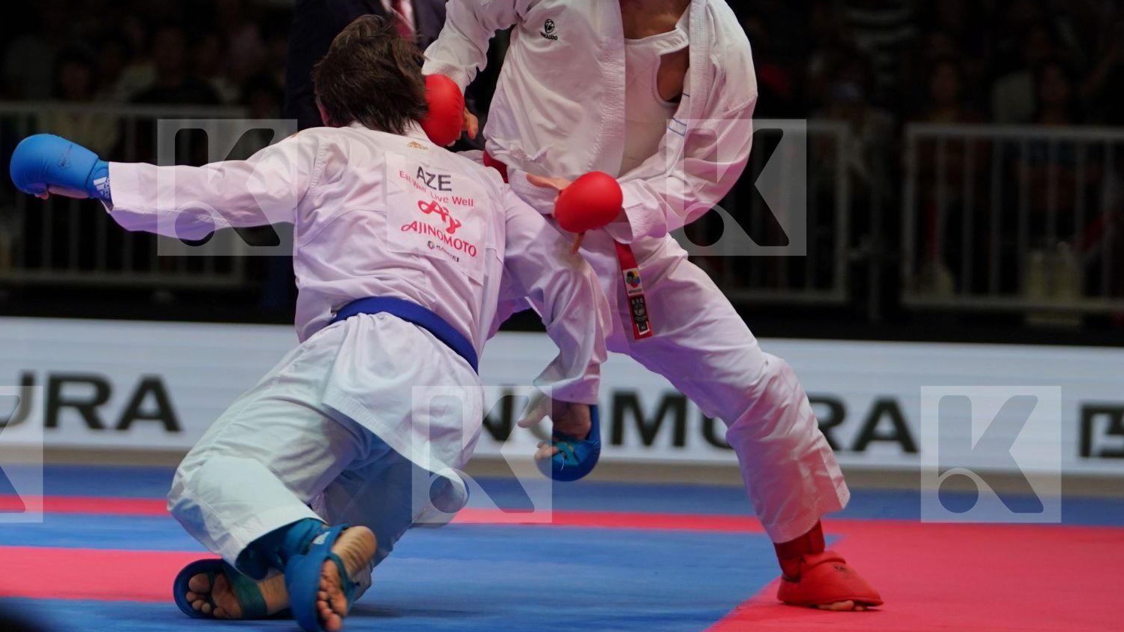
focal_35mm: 223
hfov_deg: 9.7
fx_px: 6646
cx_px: 482
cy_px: 188
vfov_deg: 5.4
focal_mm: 118
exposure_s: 1/1000
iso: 500
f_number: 2.8
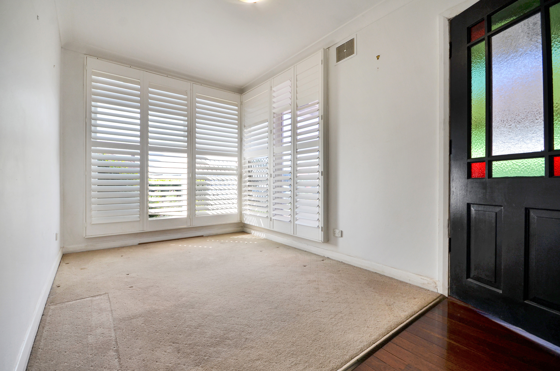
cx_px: 280
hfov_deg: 100.5
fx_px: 233
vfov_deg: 77.1
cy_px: 186
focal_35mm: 15
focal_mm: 10
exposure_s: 1/200
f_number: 7.1
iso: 200
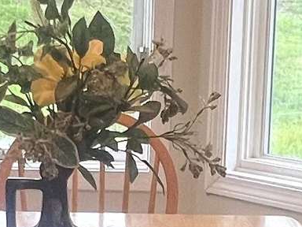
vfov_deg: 14.2
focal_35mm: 104
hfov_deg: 18.8
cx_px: 72
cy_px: 138
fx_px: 907
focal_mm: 1.57
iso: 100
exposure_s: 1/120
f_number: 1.8
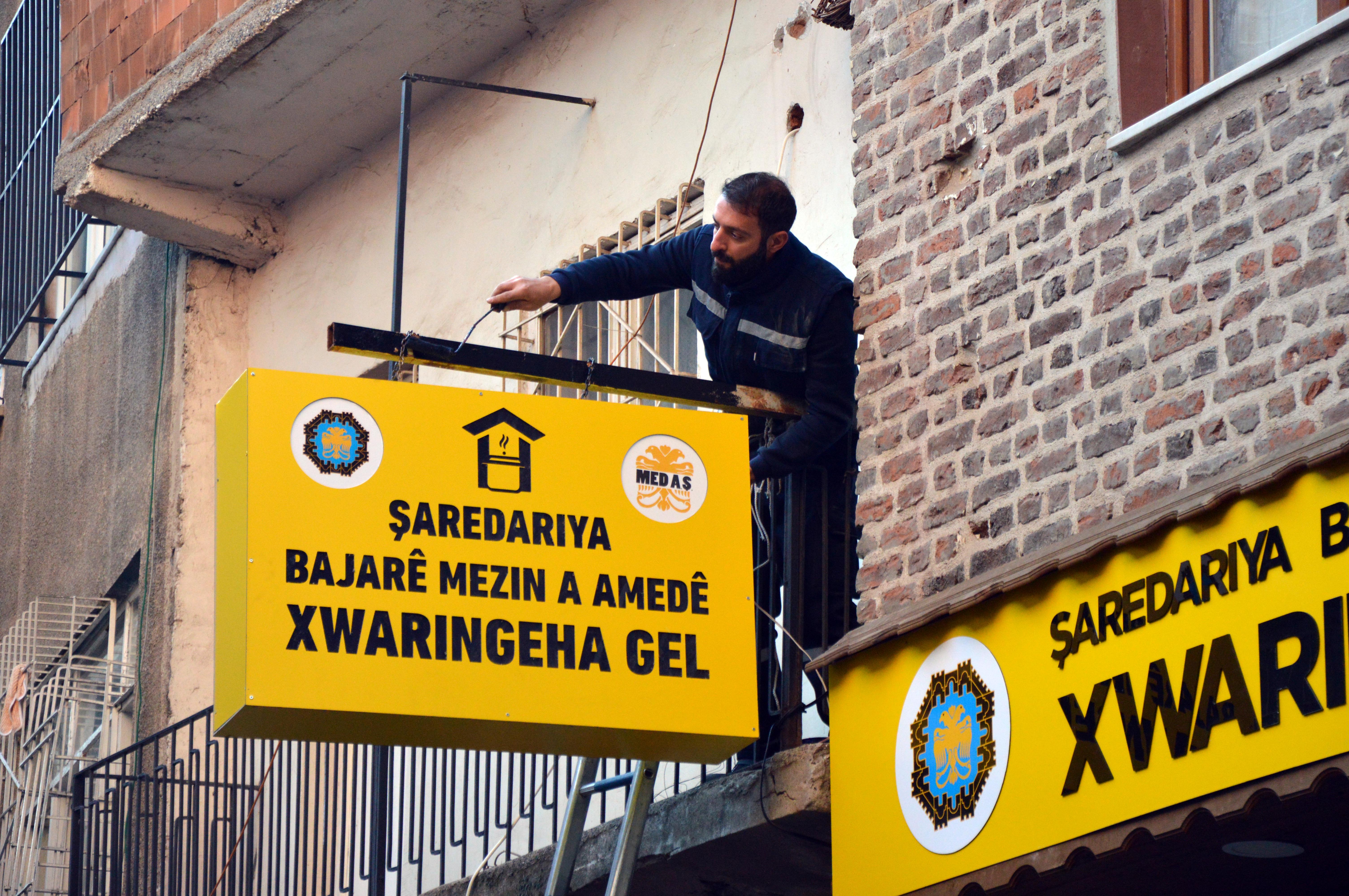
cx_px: 674
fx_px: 4773
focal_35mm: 128
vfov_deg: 10.7
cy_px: 448
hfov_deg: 16.1
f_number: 5.6
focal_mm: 85
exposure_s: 1/500
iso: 1250
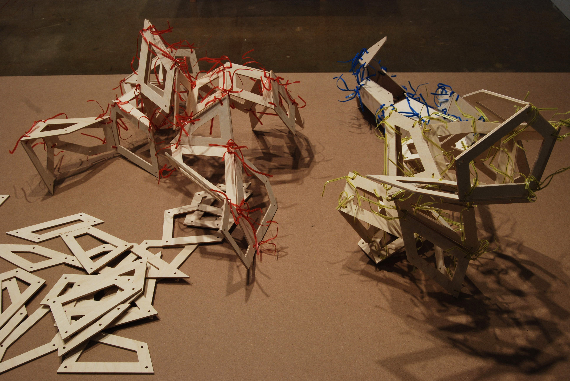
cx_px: 285
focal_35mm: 39
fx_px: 618
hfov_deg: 49.5
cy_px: 190
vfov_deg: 34.3
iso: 250
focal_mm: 26
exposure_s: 1/5
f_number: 11
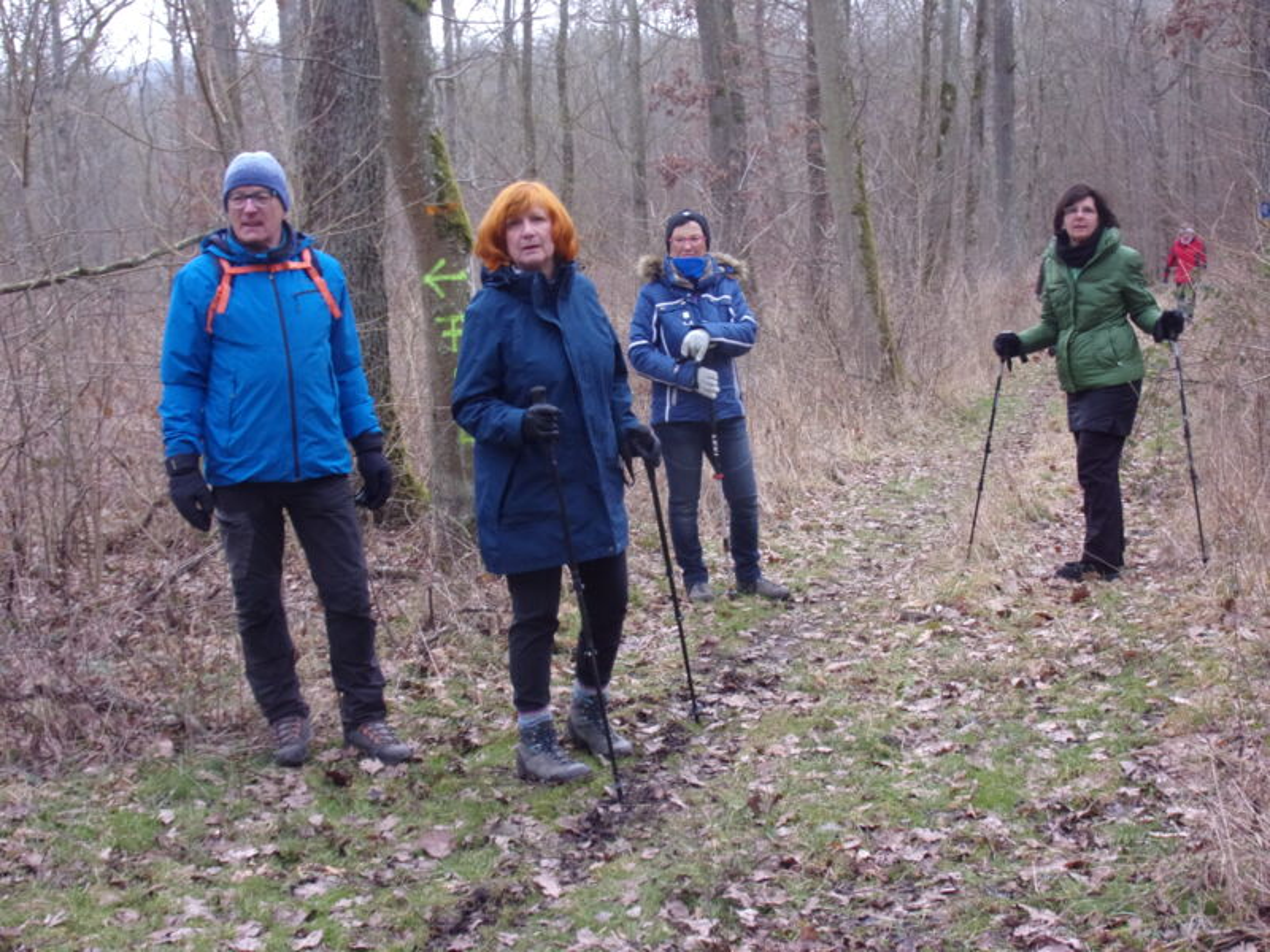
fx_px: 1981
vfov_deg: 27.0
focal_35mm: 54
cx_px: 635
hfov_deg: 35.5
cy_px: 476
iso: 80
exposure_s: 1/52
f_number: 4.3
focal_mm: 9.8
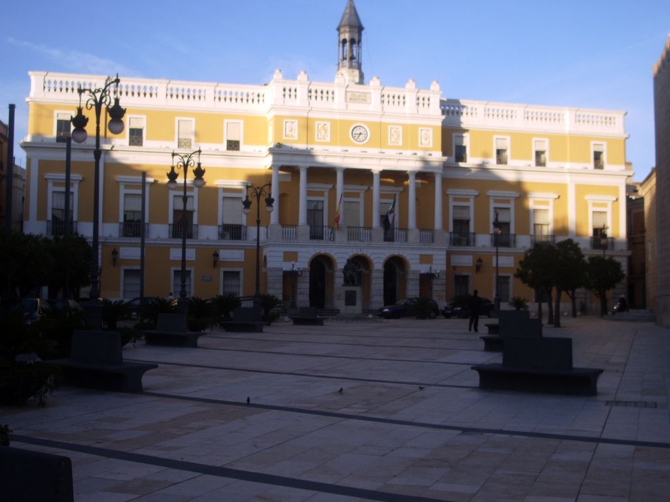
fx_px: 968
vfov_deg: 29.1
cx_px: 335
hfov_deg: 38.2
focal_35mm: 50
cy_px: 251
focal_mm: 8.2
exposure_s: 1/400
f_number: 3.1
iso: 50
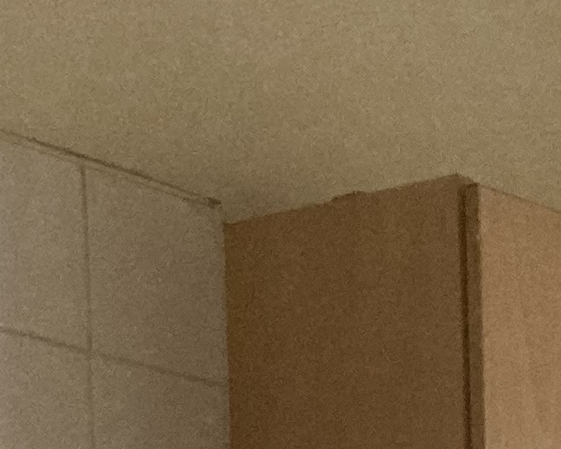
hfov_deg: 10.0
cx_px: 1299
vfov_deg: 8.0
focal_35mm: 171
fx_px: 2841
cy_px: 1250
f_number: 1.8
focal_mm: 3.99
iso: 400
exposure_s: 1/37
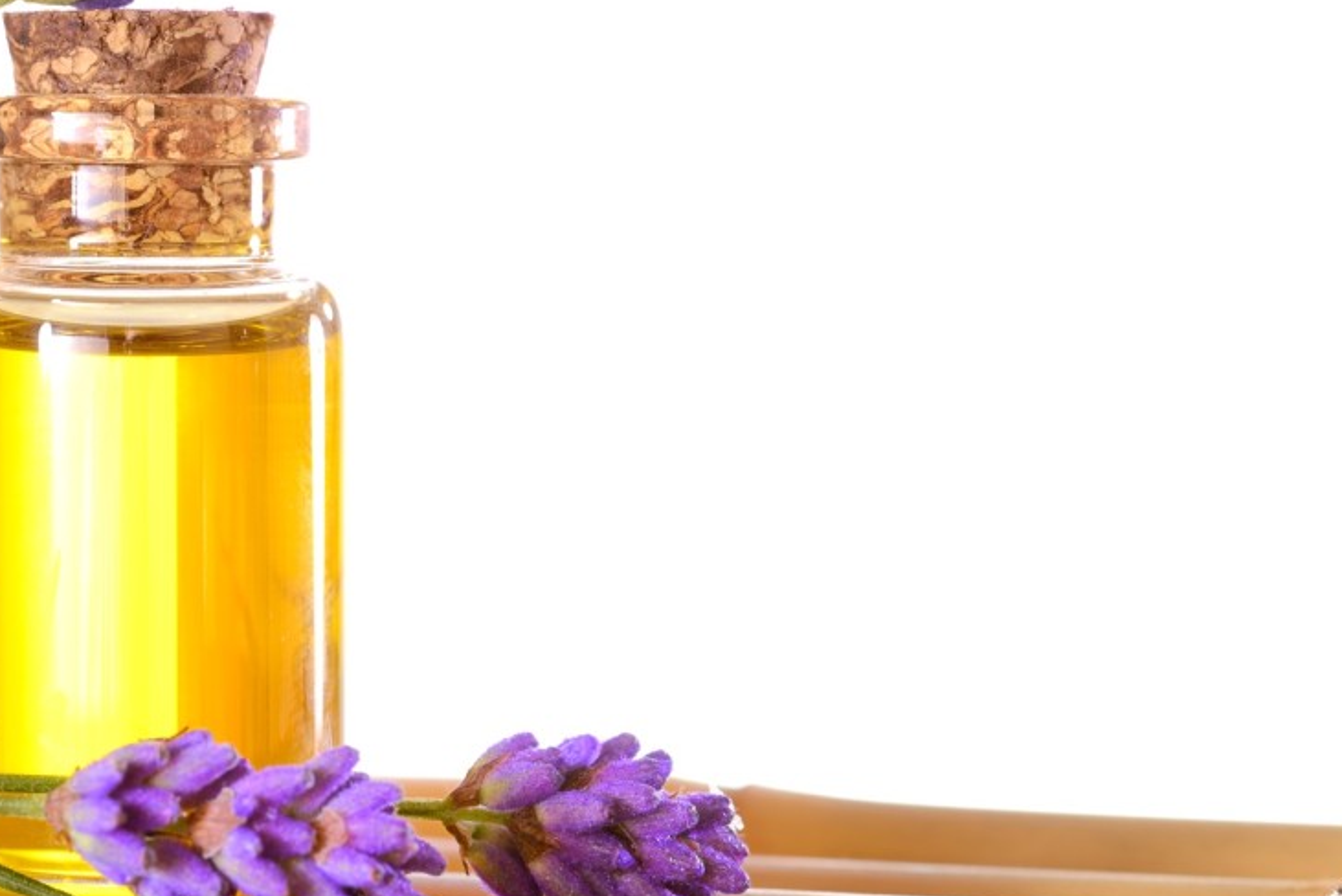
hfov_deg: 14.0
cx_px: 589
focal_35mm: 147
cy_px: 372
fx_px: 5482
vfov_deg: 9.3
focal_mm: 105
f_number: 14
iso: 100
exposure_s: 1/125
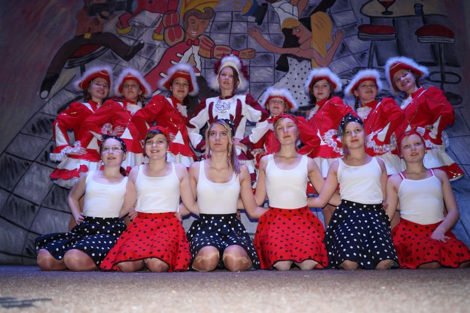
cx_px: 235
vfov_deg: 43.6
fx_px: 392
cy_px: 156
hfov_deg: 61.9
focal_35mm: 30
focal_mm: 20
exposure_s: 1/60
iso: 640
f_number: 3.5
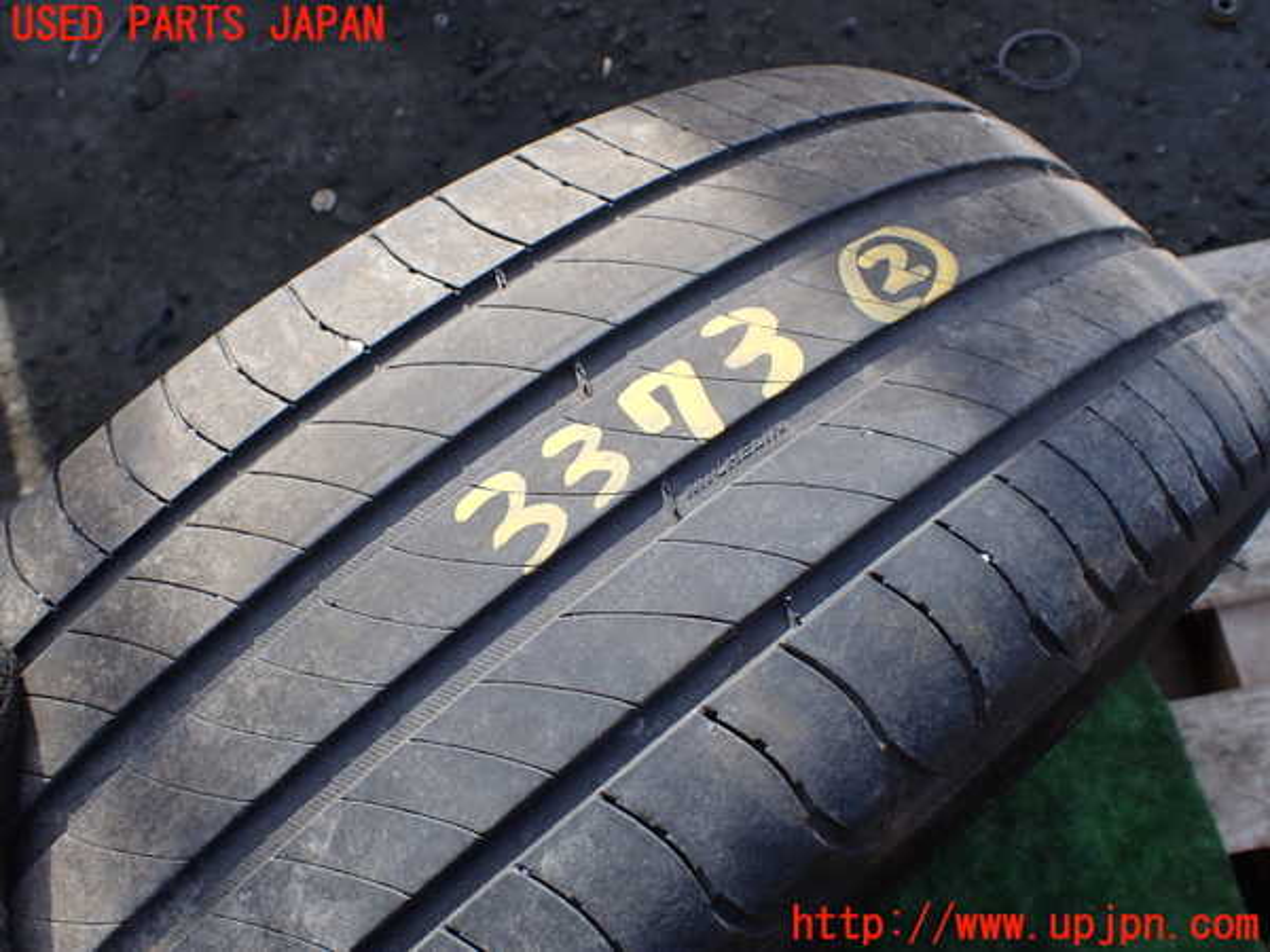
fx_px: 1101
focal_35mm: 30
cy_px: 476
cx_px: 635
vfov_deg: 46.8
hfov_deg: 60.0
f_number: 3.2
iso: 100
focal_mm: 5.4
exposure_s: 1/250
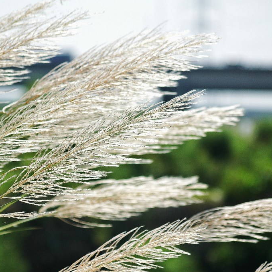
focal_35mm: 260
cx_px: 114
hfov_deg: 6.7
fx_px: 2308
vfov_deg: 6.7
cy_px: 136
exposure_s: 1/1600
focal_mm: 135
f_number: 4.5
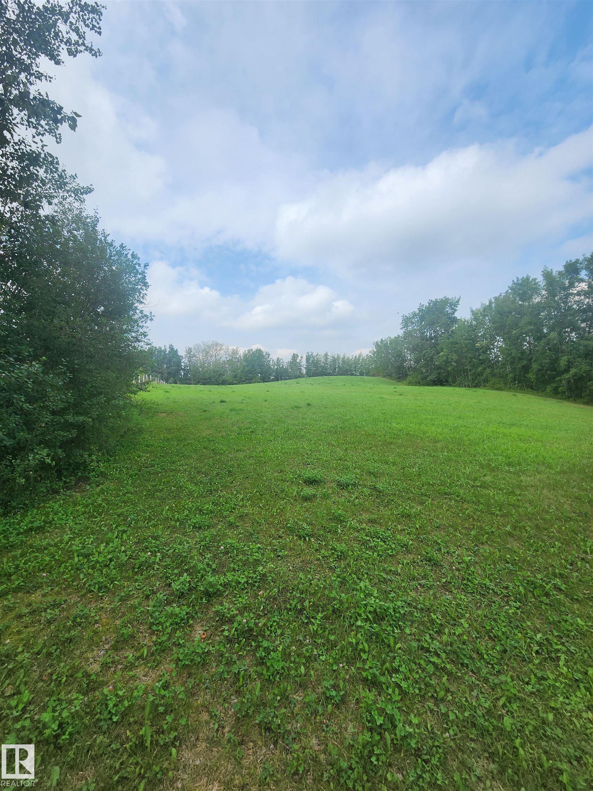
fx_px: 297
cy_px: 396
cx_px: 296
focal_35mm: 13
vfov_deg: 106.2
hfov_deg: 89.9
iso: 50
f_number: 2.2
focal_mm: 2.2
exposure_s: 1/1718
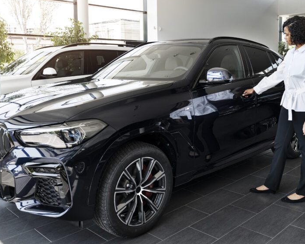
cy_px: 97
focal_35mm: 37
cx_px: 168
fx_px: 334
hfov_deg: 49.0
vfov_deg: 40.0
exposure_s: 1/250
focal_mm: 27
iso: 250
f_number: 3.5
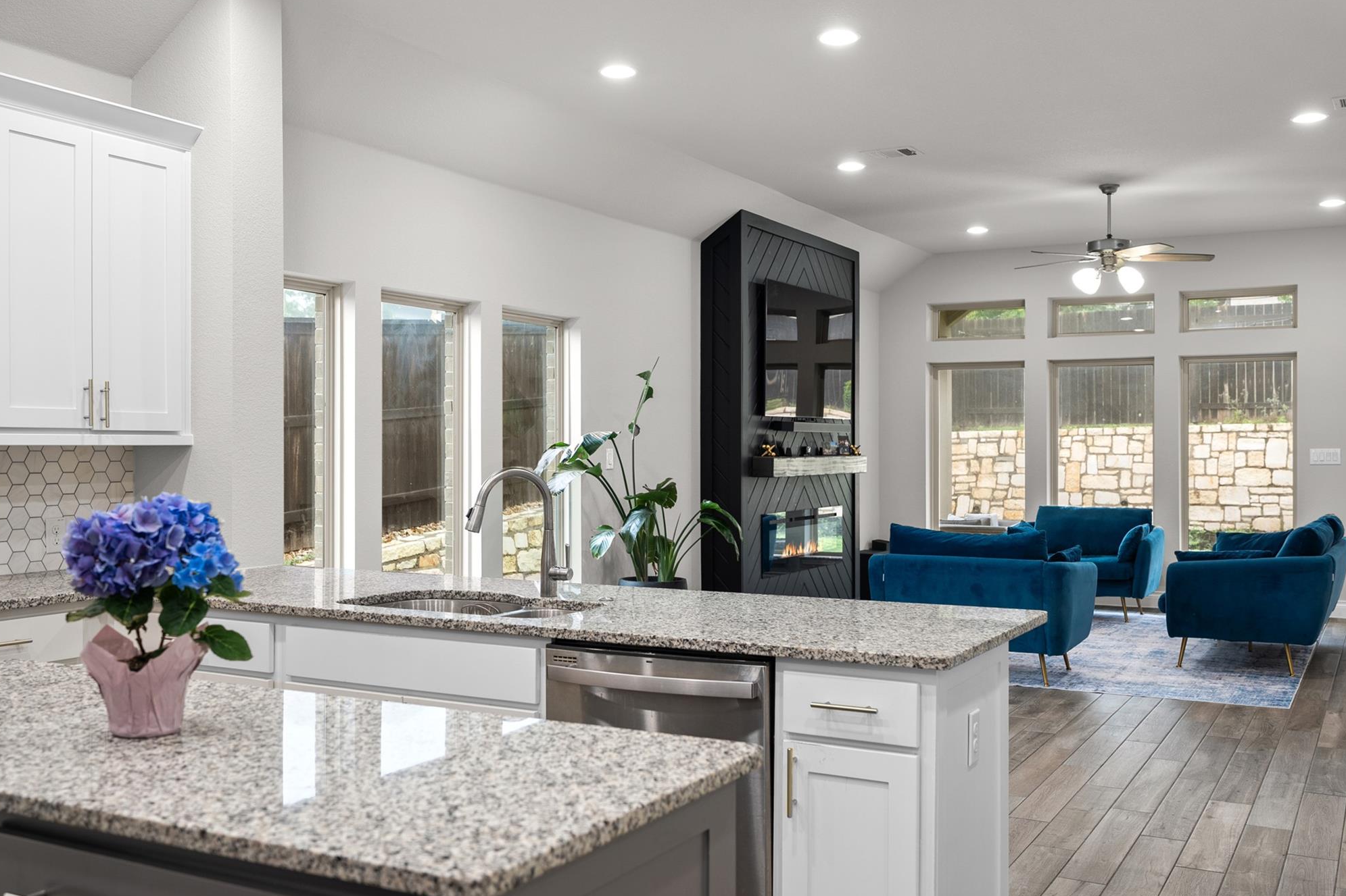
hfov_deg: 53.1
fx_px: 1346
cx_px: 661
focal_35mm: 36
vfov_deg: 36.9
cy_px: 452
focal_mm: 35
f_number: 5
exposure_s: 1/5
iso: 400
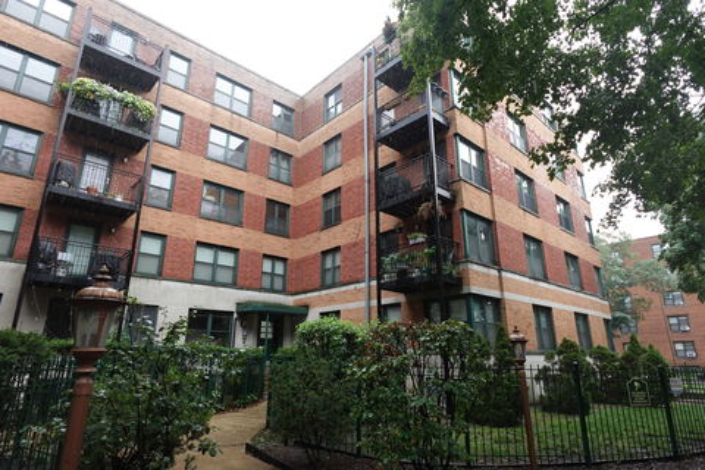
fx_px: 392
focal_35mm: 20
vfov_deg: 61.9
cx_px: 352
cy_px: 235
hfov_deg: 84.0
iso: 125
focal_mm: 7.6
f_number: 2
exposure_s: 1/250
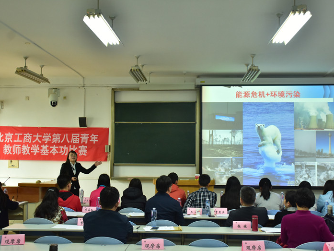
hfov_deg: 43.8
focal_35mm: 43
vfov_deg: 33.6
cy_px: 125
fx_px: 415
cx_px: 168
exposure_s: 1/125
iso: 1000
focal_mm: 26
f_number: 4.5
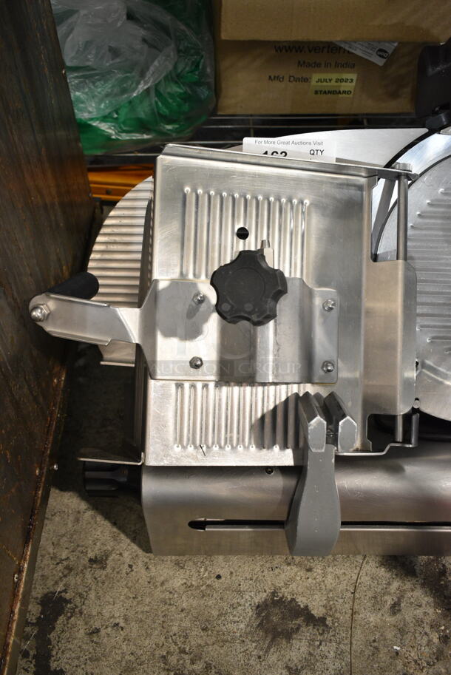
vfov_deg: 53.1
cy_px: 338
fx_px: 675
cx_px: 226
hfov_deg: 36.9
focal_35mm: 36
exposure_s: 1/40
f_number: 4
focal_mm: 24
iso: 1000
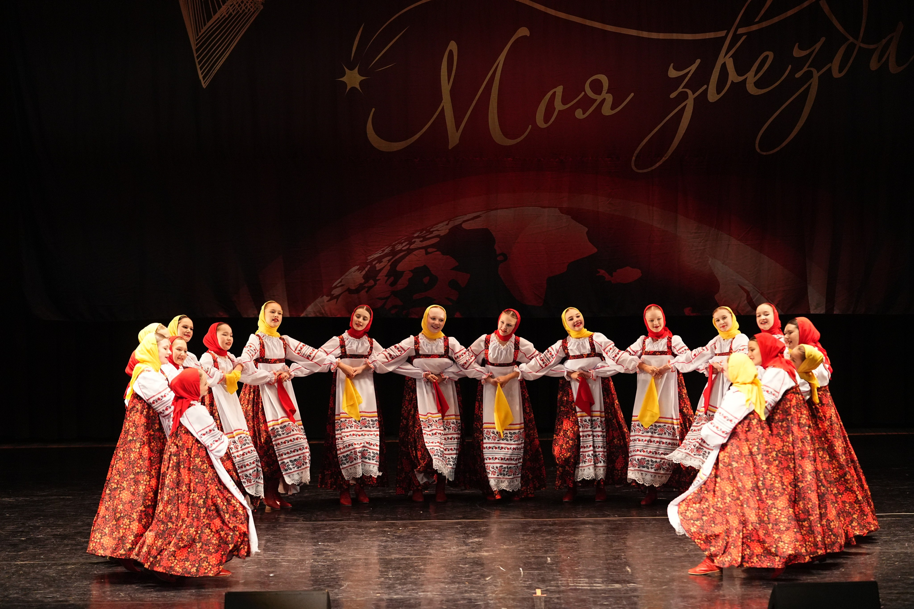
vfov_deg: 10.6
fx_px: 3300
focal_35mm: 130
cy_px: 304
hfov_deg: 15.8
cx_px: 457
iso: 4000
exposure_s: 1/400
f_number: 2.8
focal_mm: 130
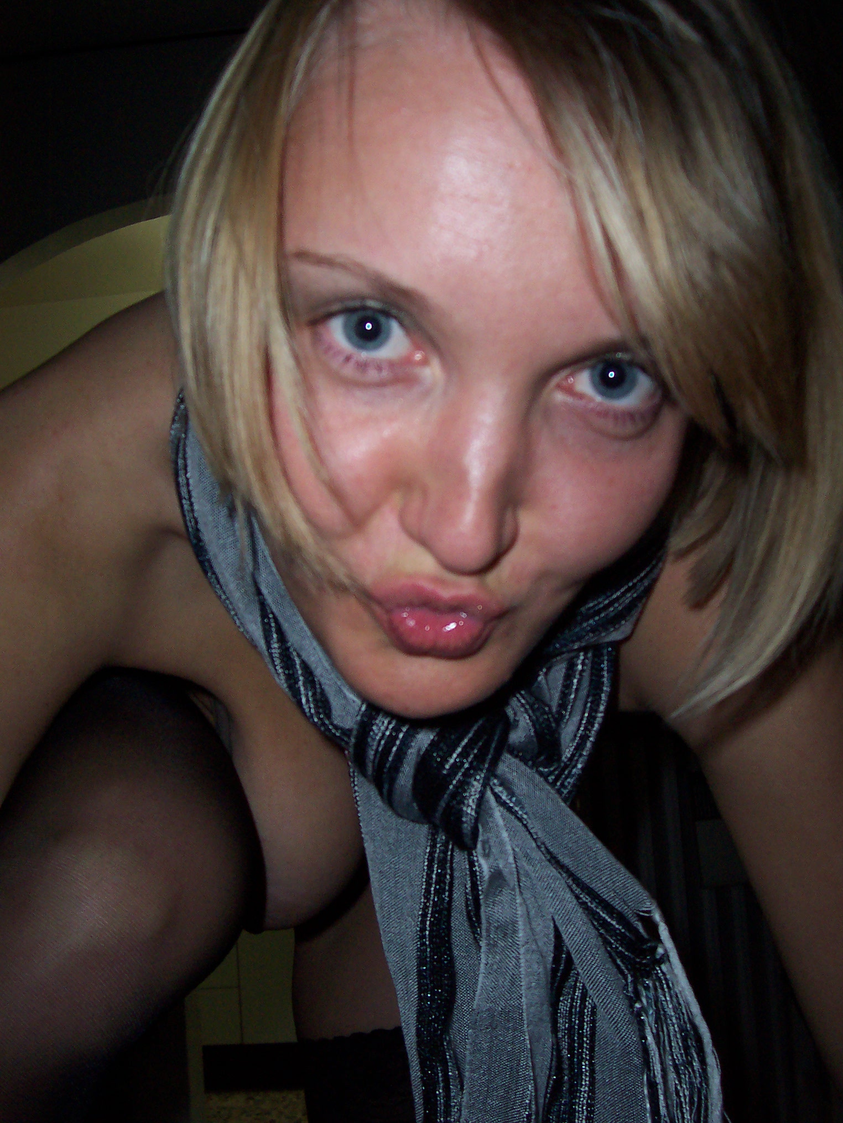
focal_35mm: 37
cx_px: 422
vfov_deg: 50.1
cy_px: 562
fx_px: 1201
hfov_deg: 38.7
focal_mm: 5.6
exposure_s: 1/60
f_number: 2.8
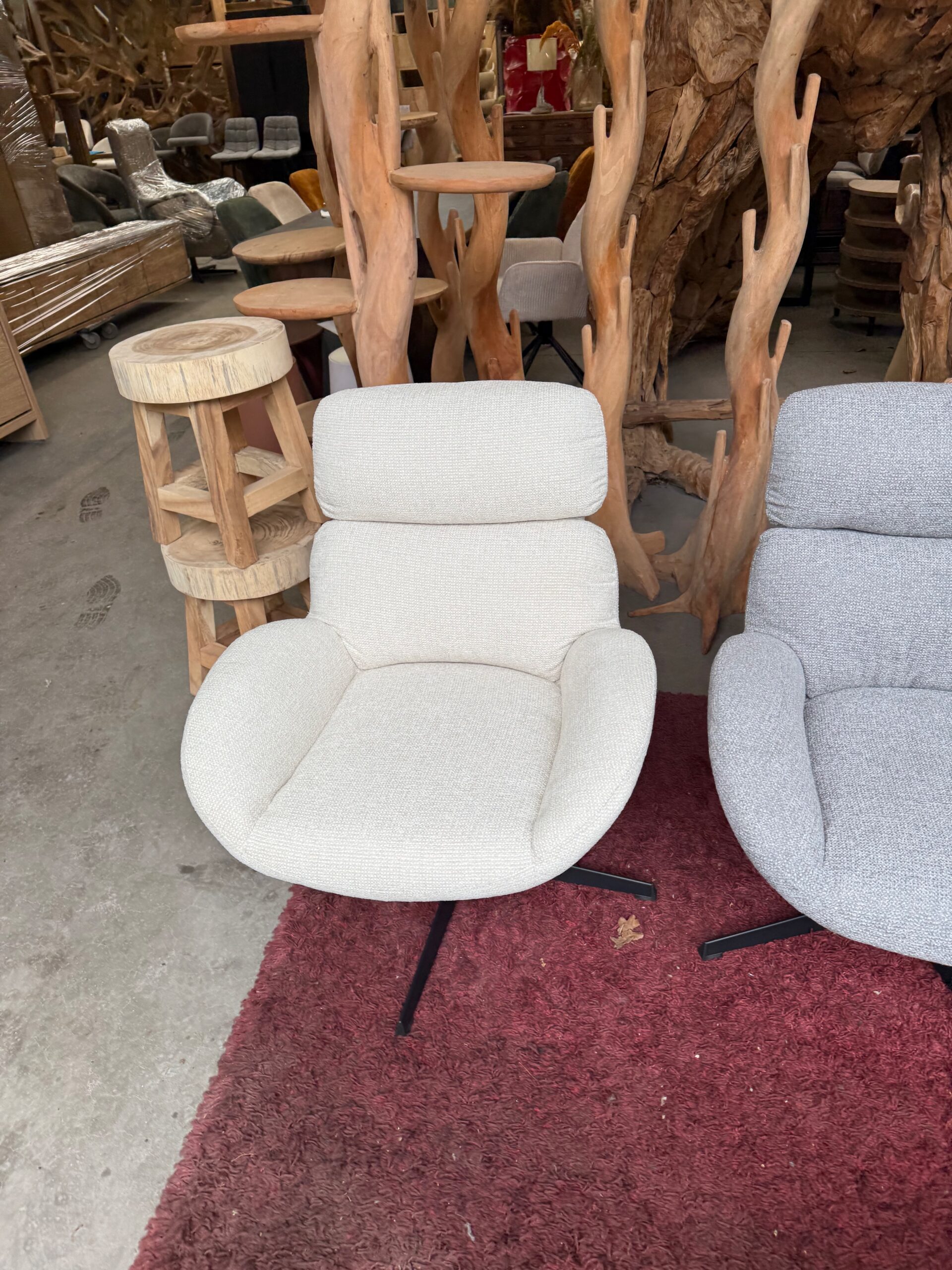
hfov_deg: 56.8
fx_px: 880
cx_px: 476
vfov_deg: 71.6
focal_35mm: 24
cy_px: 635
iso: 64
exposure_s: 1/100
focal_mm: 6.76
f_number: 1.78
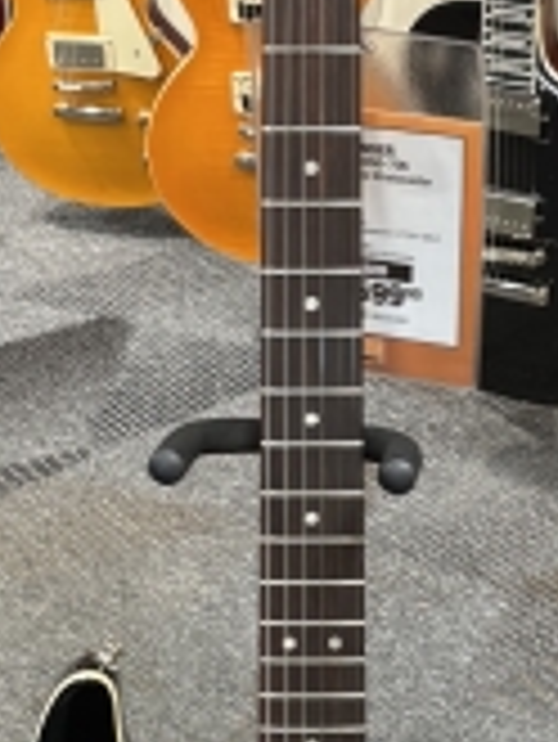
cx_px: 297
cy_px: 477
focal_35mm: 82
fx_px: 1760
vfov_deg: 23.7
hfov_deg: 18.0
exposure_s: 1/60
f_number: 1.6
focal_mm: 5.96
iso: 250
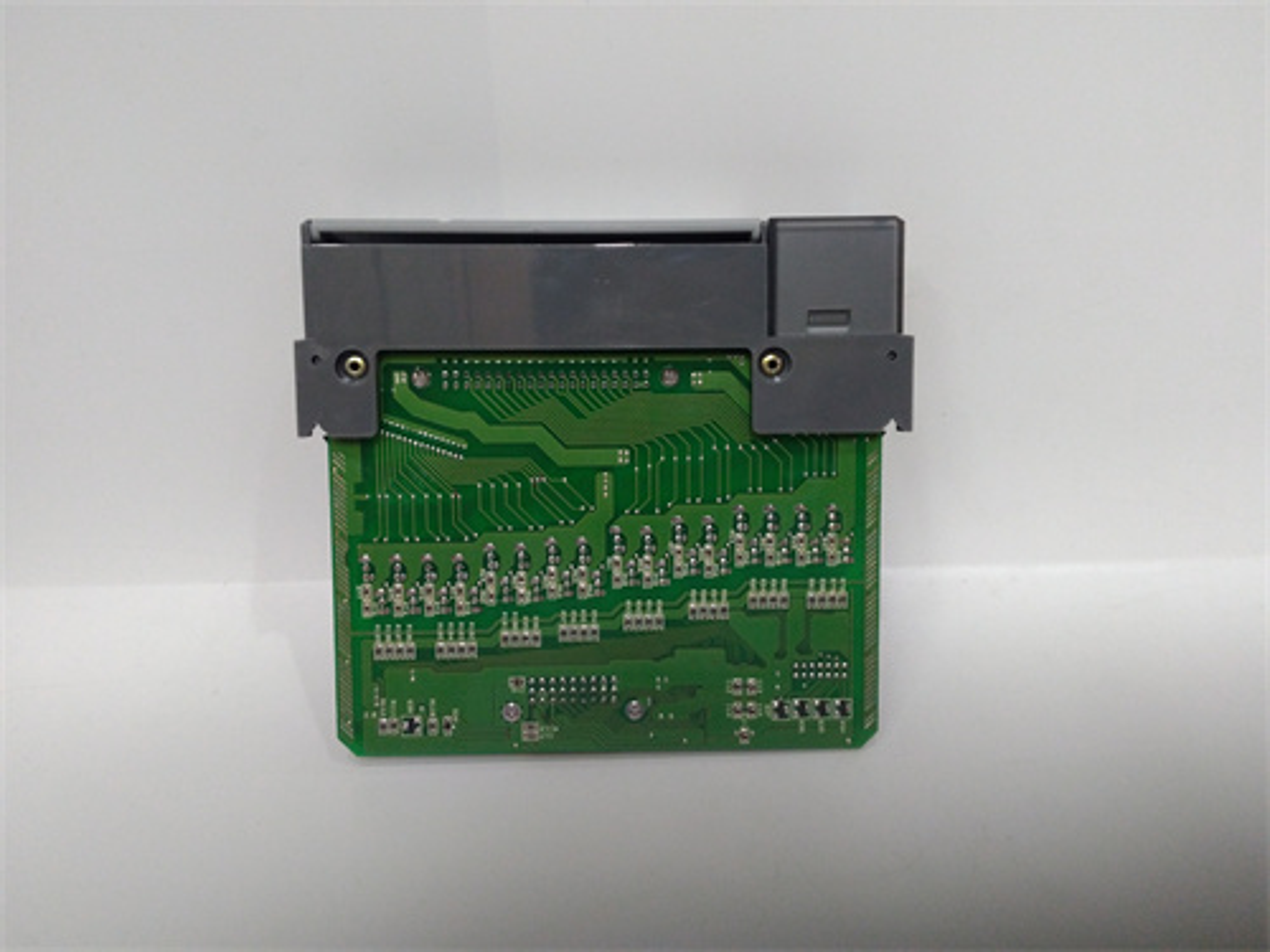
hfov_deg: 65.3
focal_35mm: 27
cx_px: 635
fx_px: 991
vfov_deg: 51.4
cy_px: 476
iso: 341
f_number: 2
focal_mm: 3.79
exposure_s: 1/33
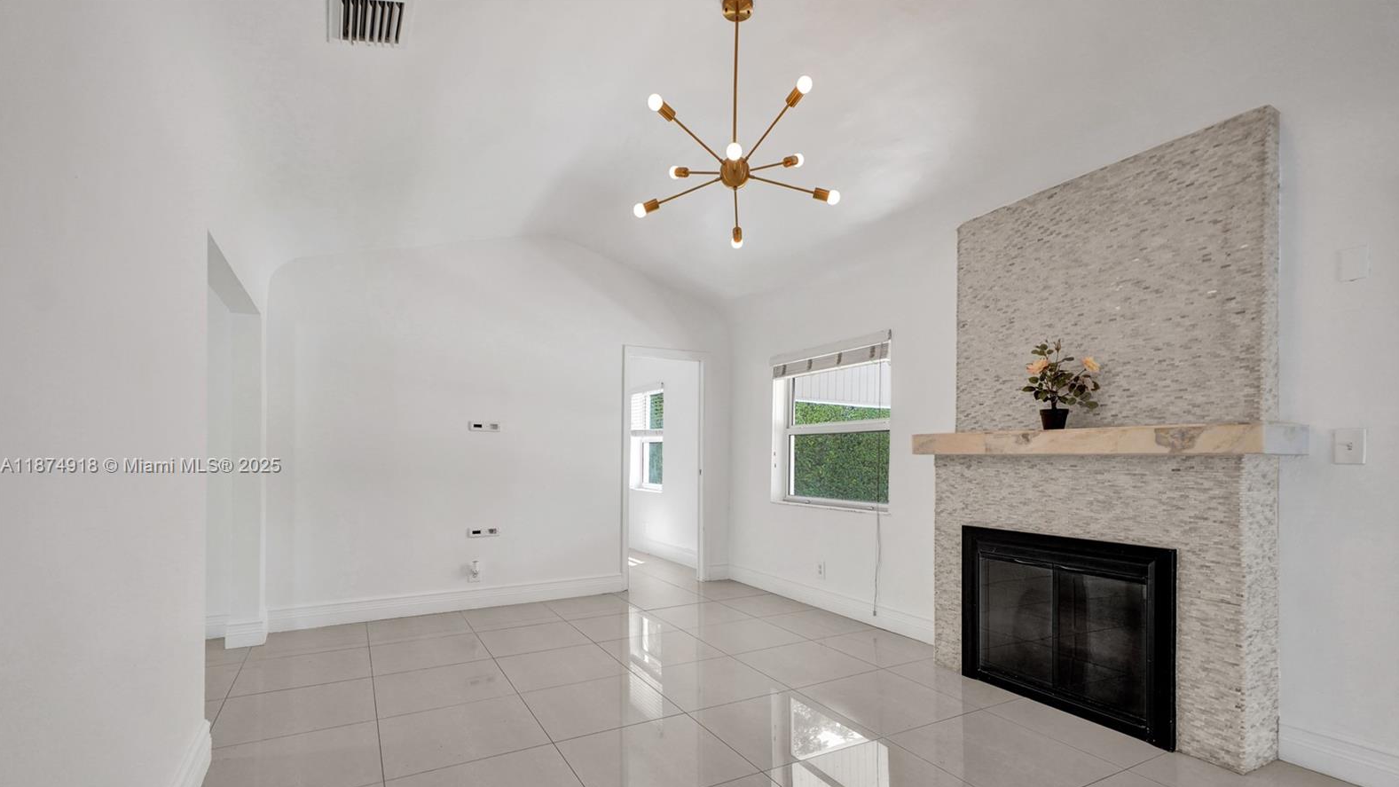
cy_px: 467
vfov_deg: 63.4
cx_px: 706
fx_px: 631
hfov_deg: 95.9
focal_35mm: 17
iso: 640
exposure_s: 1/100
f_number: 4
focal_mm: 16
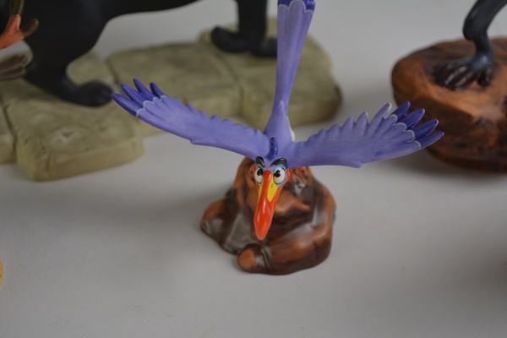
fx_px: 845
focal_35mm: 60
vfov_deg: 22.6
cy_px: 169
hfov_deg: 33.4
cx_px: 254
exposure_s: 1/125
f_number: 5.6
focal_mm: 40
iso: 400
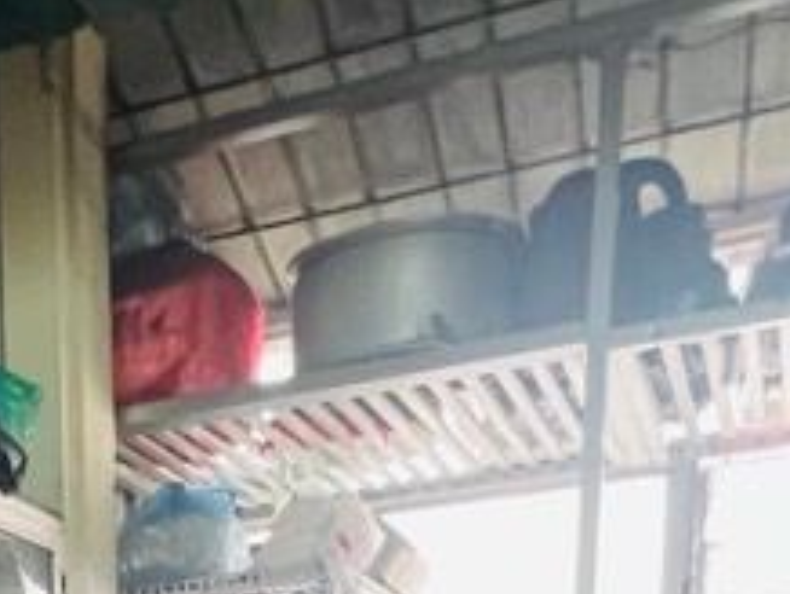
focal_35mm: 61
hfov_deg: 29.4
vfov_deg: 16.5
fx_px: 1394
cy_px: 1271
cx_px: -18
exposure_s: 1/50
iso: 200
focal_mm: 1.57
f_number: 1.8
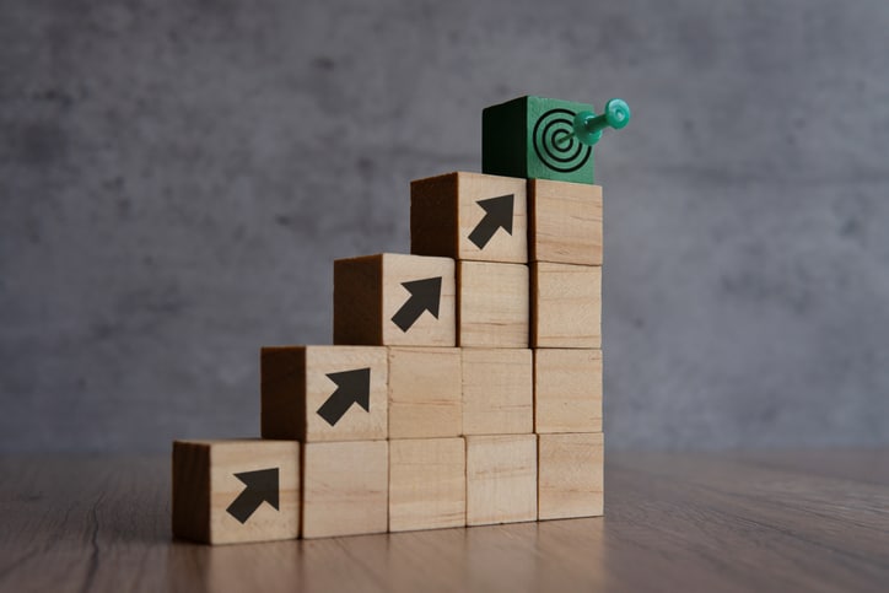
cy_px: 296
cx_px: 444
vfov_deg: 29.9
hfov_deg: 43.6
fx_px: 1111
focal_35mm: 45
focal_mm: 30
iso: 100
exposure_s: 1/250
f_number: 5.6
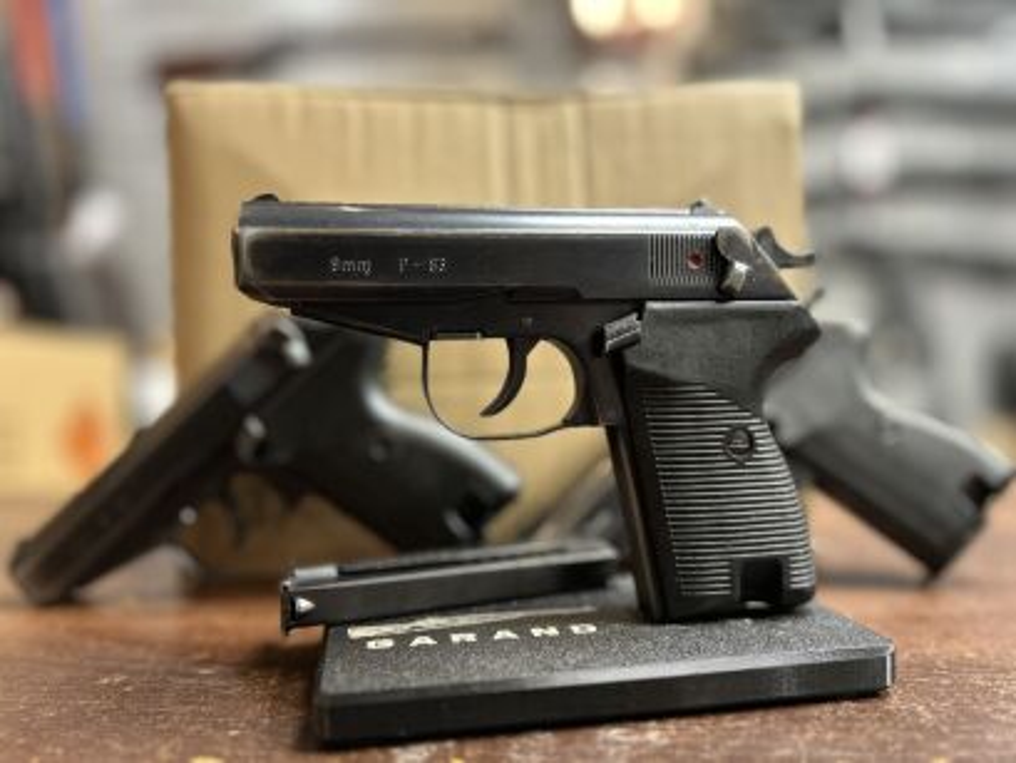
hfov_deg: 67.3
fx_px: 763
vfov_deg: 53.1
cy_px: 382
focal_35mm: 26
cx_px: 508
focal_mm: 5.7
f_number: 1.5
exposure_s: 1/50
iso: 200
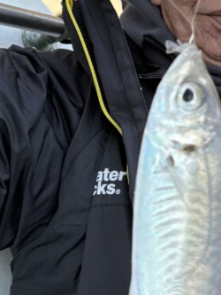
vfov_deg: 25.0
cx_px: 243
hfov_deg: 18.2
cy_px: 165
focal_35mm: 78
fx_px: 664
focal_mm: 5.96
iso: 40
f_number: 1.6
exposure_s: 1/296
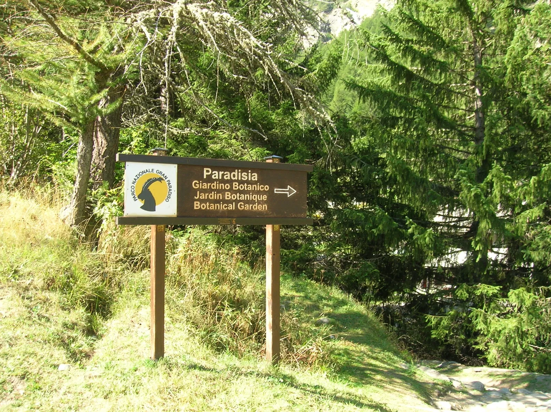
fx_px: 541
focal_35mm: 34
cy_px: 206
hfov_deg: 54.0
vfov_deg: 41.7
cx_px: 276
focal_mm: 5.7
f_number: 4.9
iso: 50
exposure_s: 1/57.4
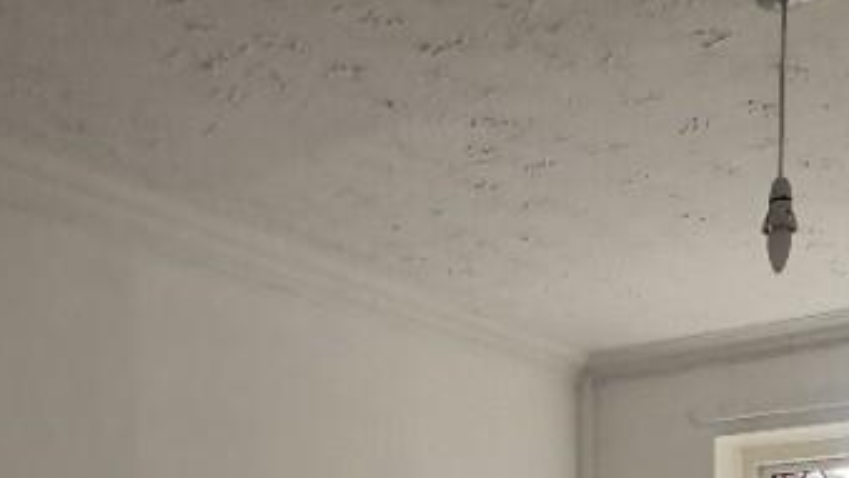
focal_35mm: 56
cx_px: 468
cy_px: 818
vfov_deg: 17.9
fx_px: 1261
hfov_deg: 37.2
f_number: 2.2
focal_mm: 2.26
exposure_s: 1/100
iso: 160
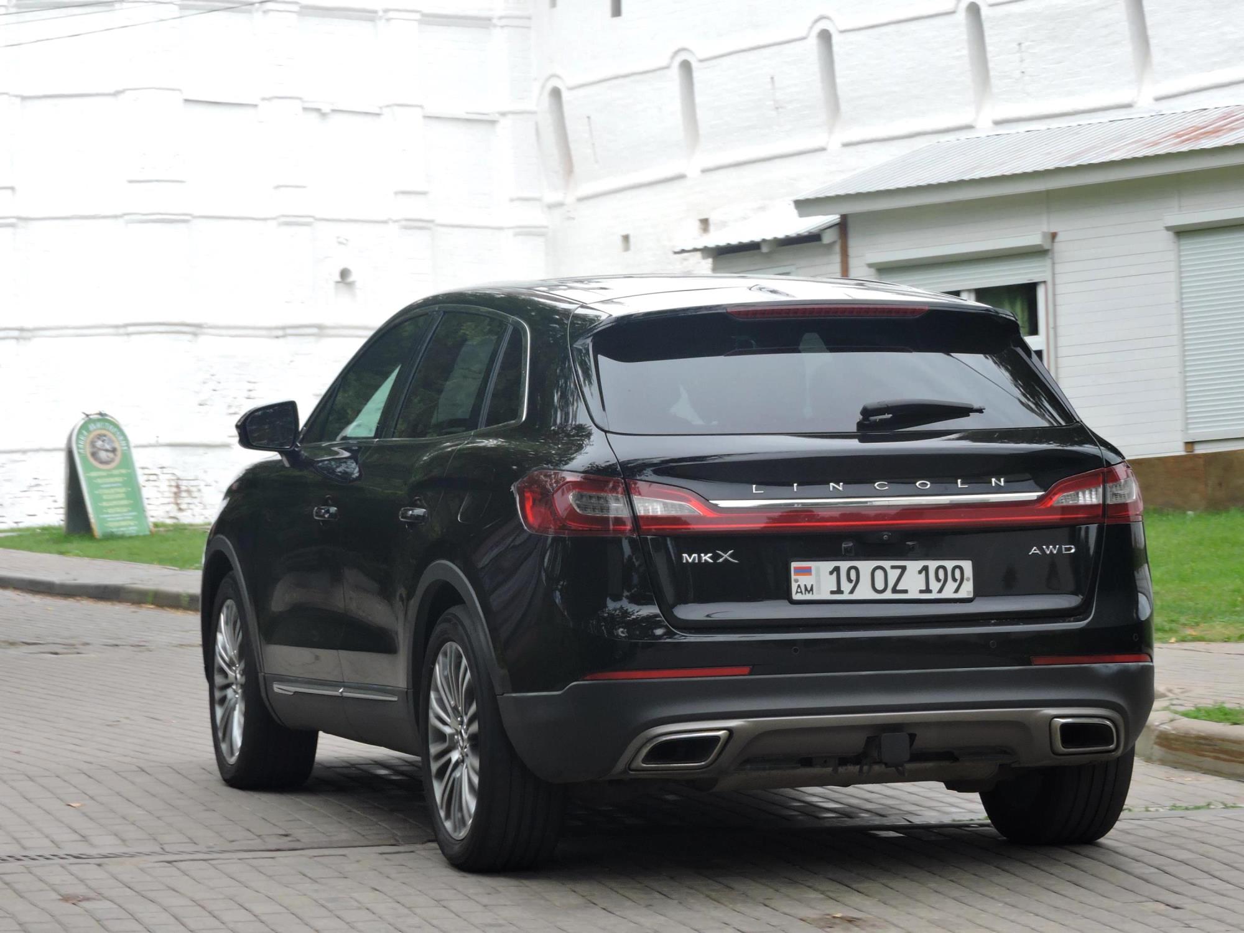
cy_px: 466
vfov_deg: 12.9
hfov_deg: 17.1
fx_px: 4133
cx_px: 622
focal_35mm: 115
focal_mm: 20.6
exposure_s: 1/100
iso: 100
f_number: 5
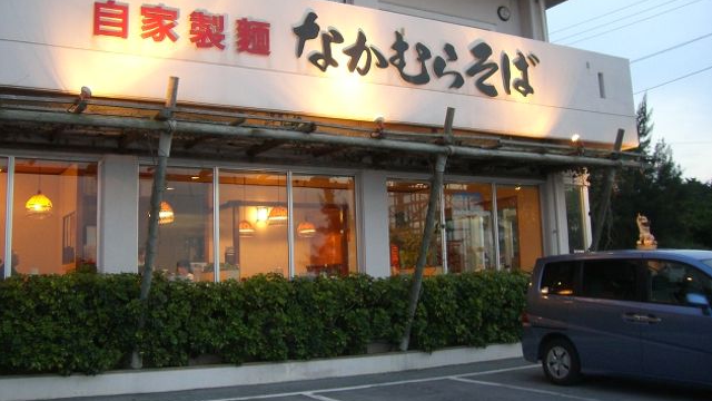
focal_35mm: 42
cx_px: 360
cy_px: 143
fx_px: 793
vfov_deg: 28.2
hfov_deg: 48.4
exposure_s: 1/13
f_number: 2.7
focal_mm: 6.2
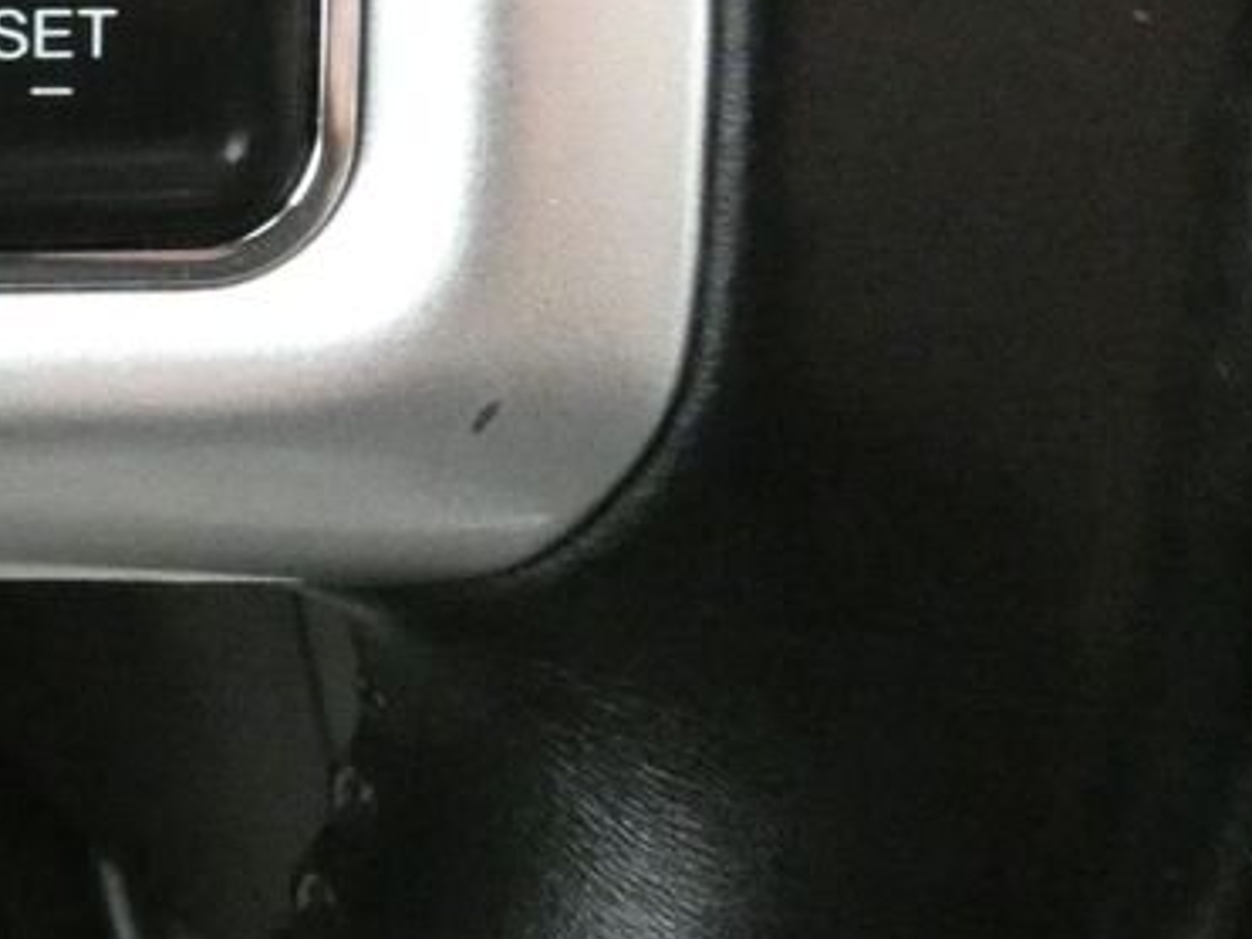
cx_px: -432
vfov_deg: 23.2
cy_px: -179
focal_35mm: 58
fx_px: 2097
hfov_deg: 27.1
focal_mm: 3.7
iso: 1600
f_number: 5.6
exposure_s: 1/40
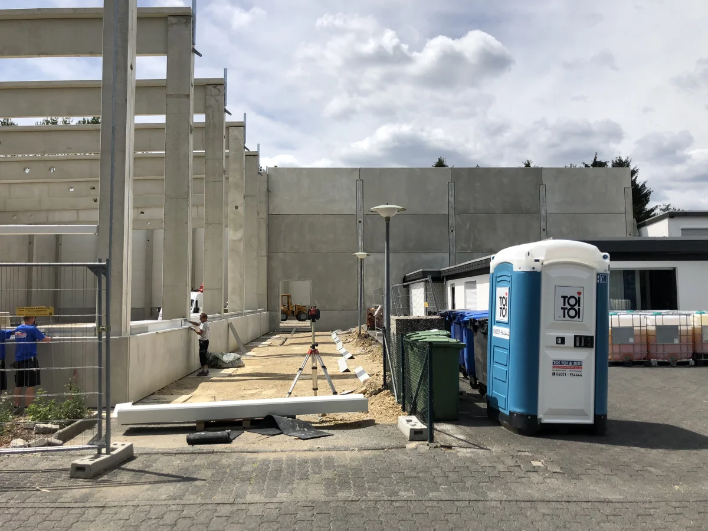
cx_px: 354
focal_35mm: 28
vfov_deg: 49.7
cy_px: 266
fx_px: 573
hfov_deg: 63.4
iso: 25
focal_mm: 3.99
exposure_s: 1/3690
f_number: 1.8
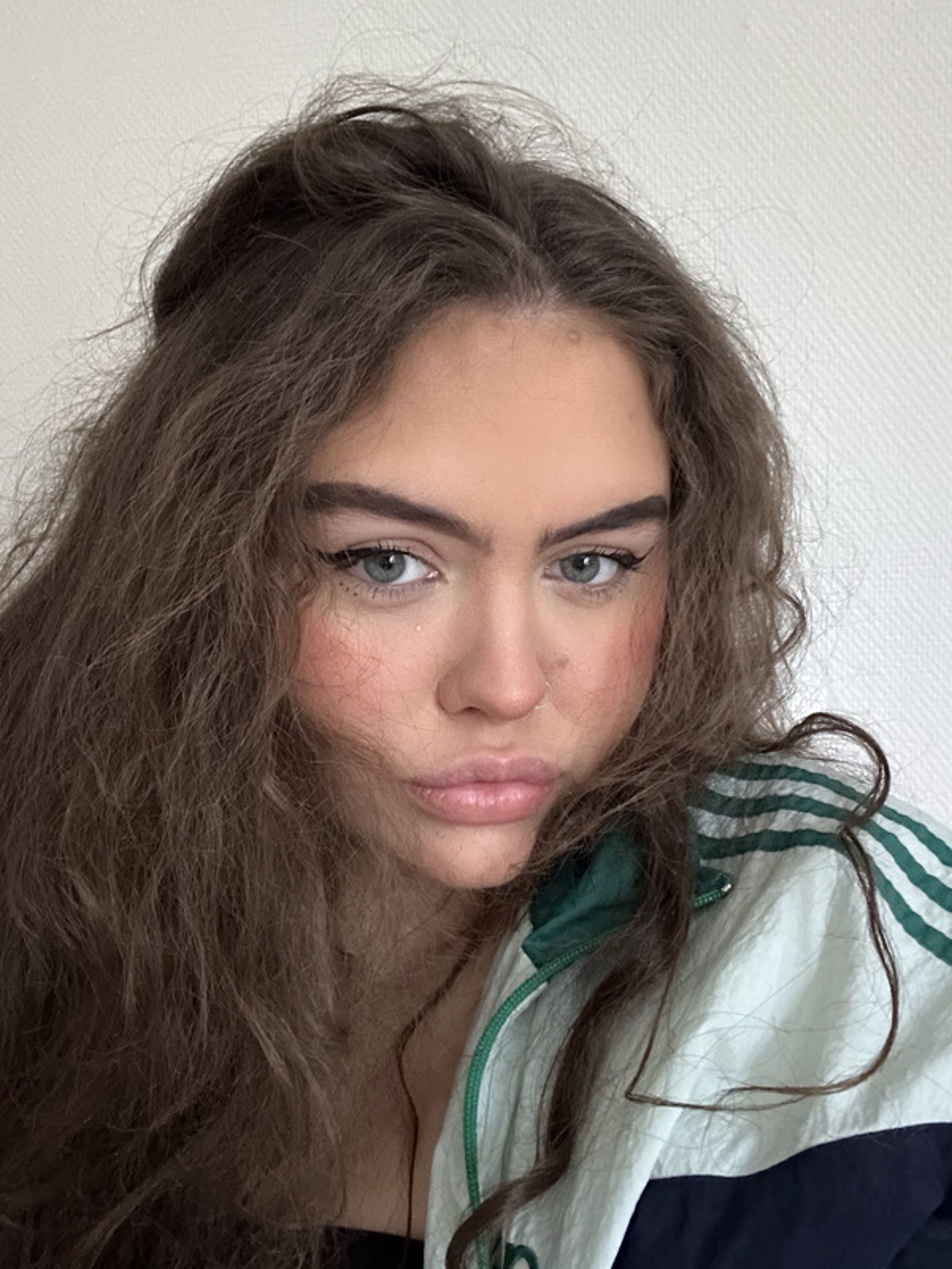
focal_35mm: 30
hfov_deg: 46.8
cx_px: 476
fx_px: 1100
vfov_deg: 60.0
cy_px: 634
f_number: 1.9
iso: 640
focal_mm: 2.69
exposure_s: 1/25
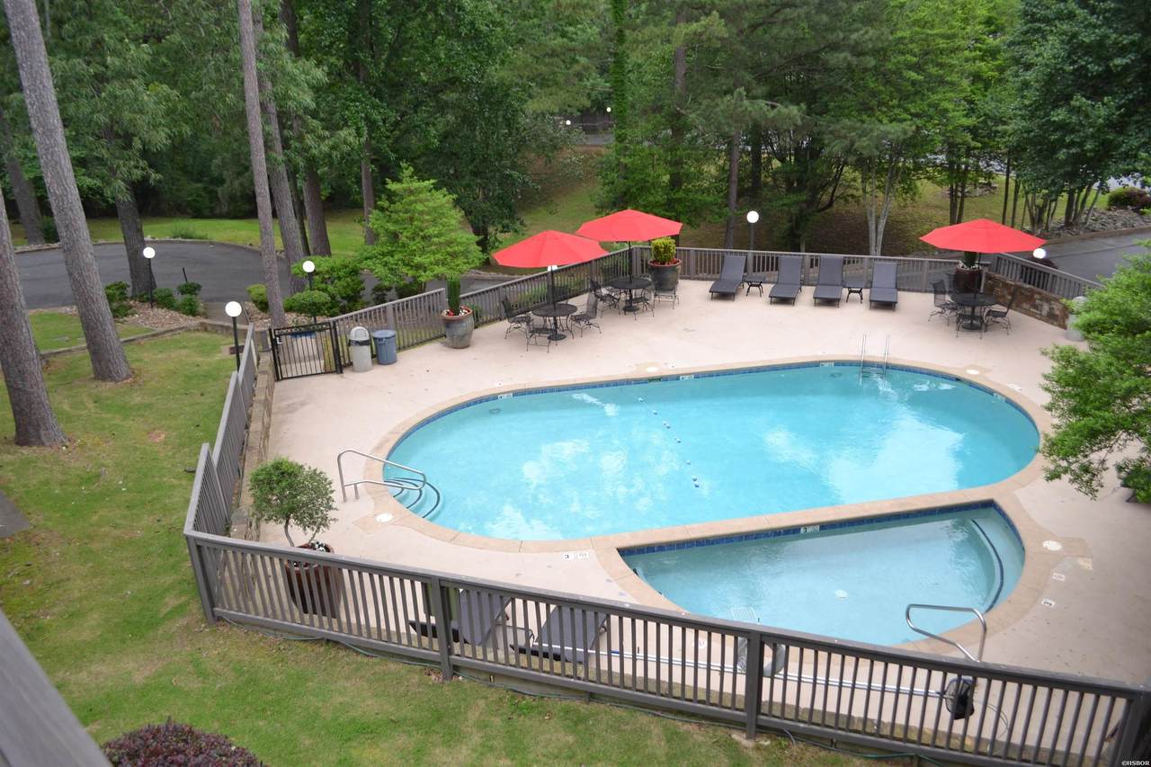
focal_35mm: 27
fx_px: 863
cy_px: 384
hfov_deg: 67.4
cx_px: 576
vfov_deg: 47.9
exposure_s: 1/60
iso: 400
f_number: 4
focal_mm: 18
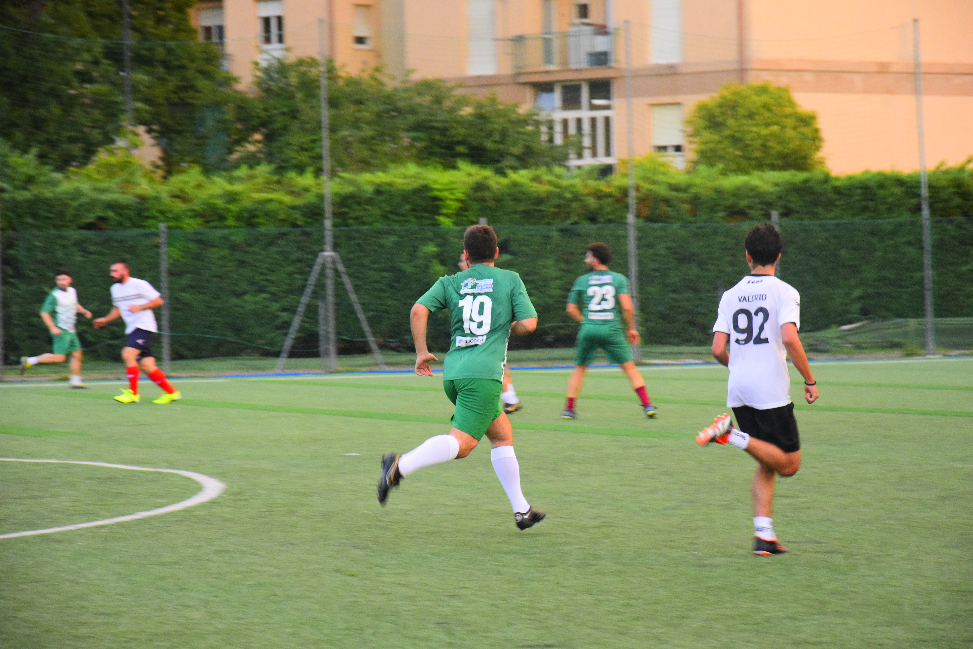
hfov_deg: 13.0
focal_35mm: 158
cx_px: 486
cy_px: 324
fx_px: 4257
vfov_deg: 8.7
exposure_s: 1/125
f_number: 5.6
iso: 1400
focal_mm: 105
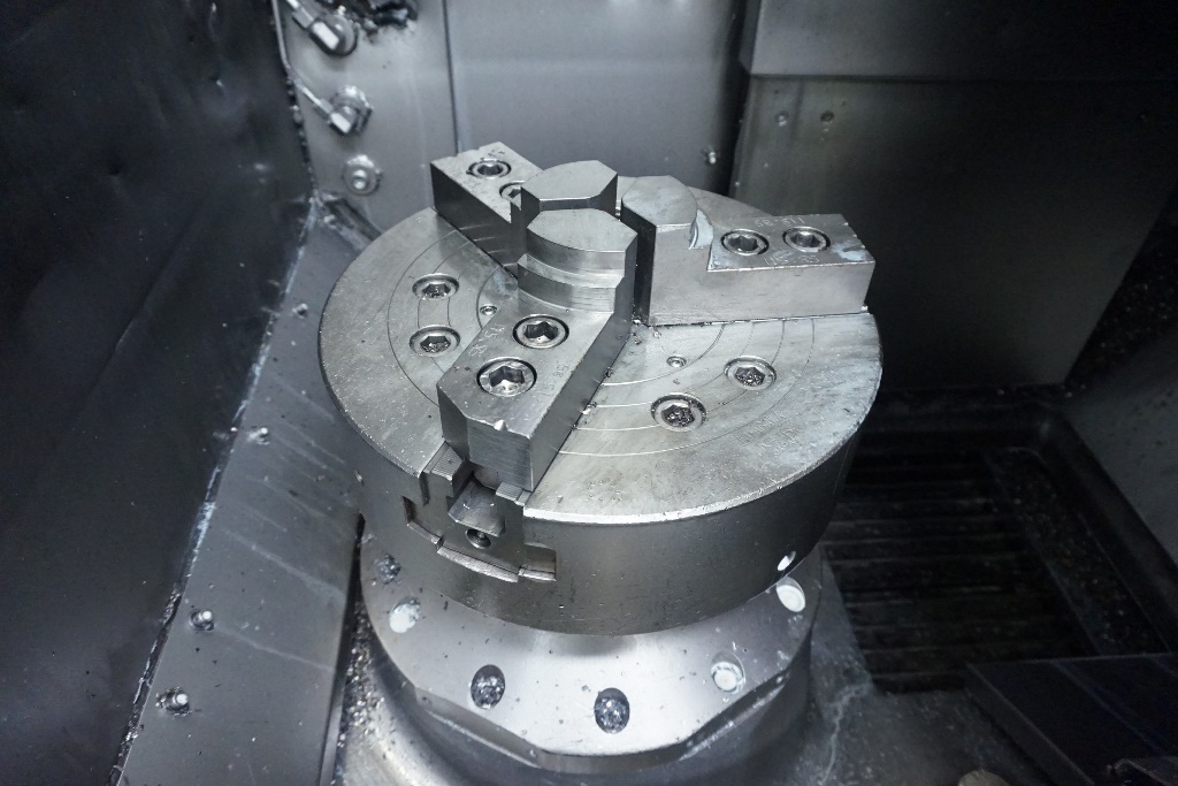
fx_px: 785
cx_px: 589
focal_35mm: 24
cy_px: 393
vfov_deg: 53.1
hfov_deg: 73.7
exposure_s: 1/160
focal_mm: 16
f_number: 3.5
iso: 3200
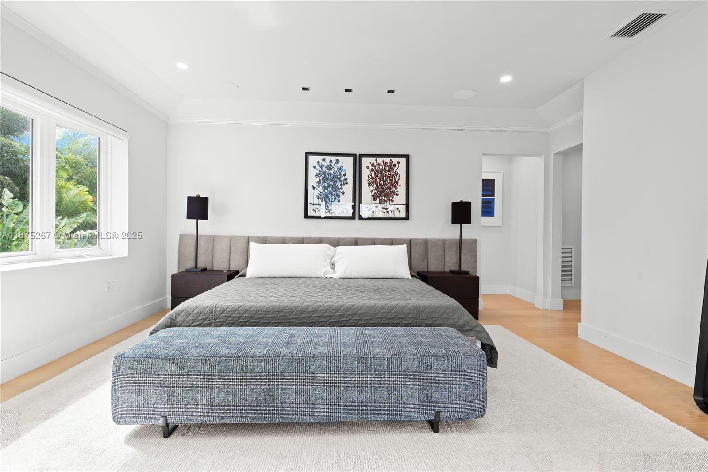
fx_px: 334
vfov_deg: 70.4
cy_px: 236
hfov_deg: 93.3
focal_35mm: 17
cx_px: 354
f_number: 8
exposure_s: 1/13
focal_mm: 17
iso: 640
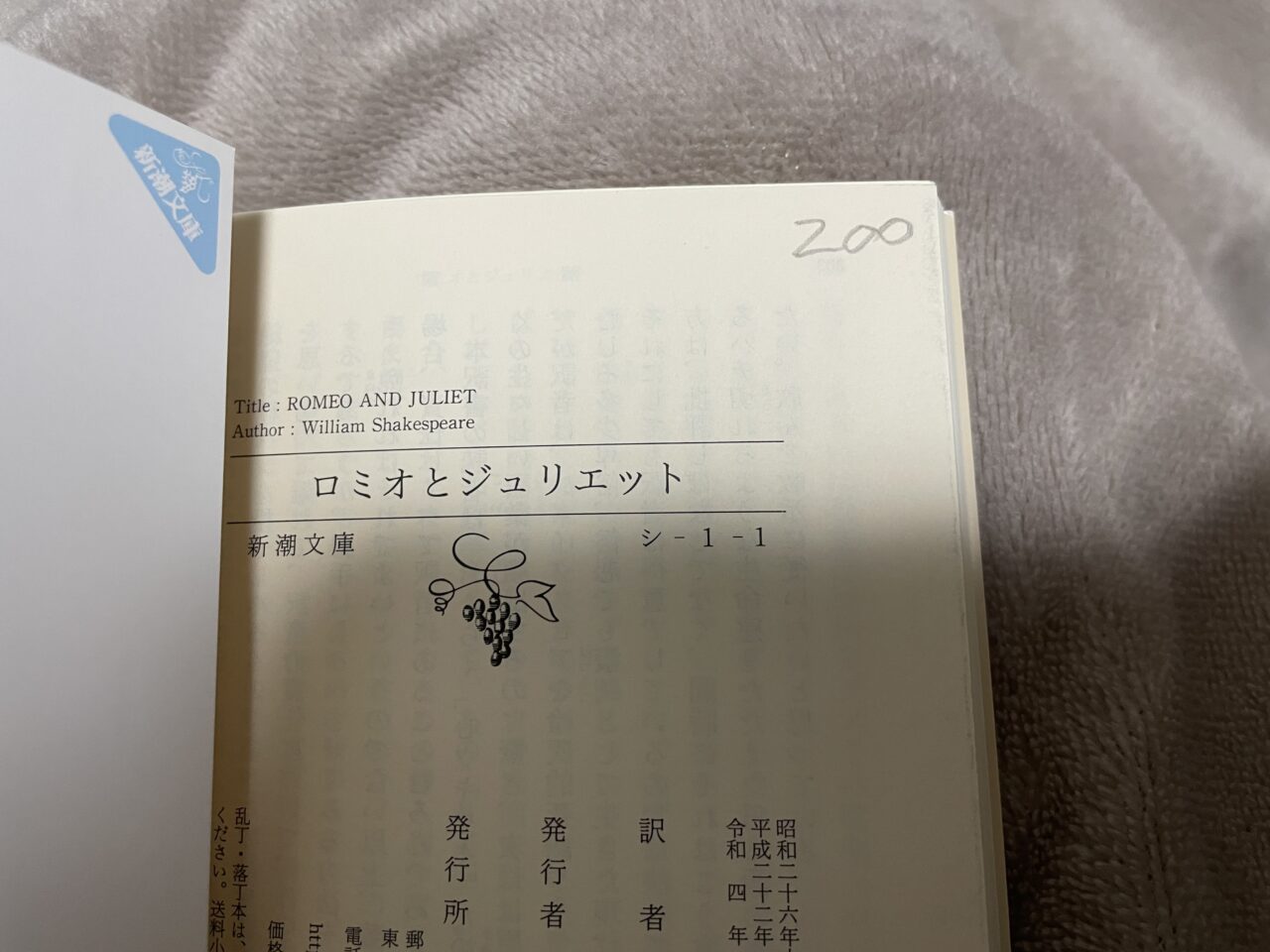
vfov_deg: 53.1
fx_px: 954
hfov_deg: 67.3
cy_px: 476
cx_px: 635
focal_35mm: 26
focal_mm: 4.2
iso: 100
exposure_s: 1/50
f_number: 1.6
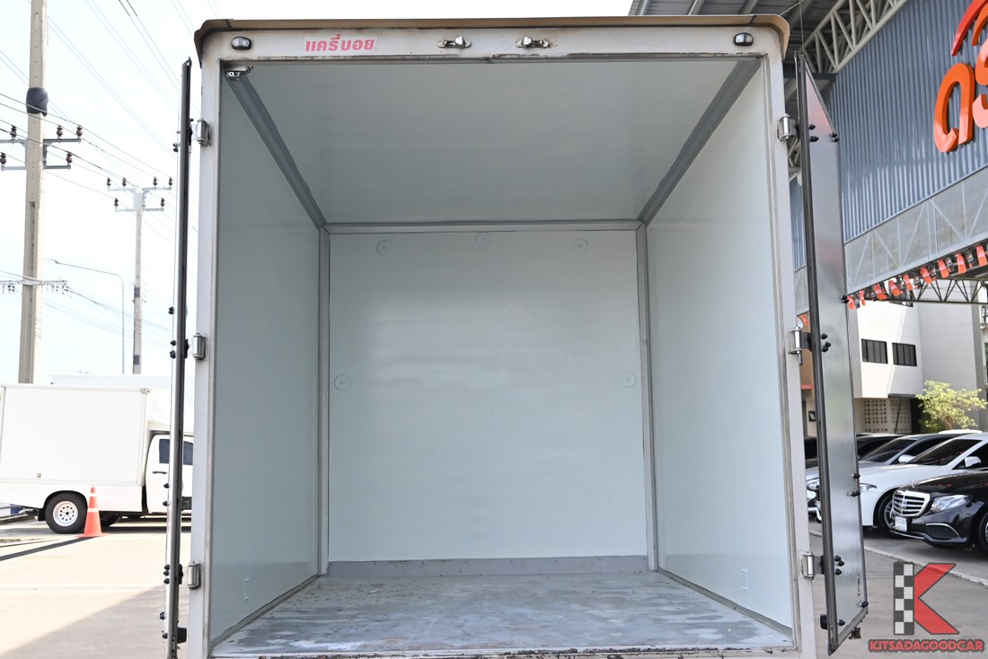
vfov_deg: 36.0
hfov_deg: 51.9
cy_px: 330
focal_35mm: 37
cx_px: 494
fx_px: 1016
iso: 800
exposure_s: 1/1500
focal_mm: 37
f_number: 5.3
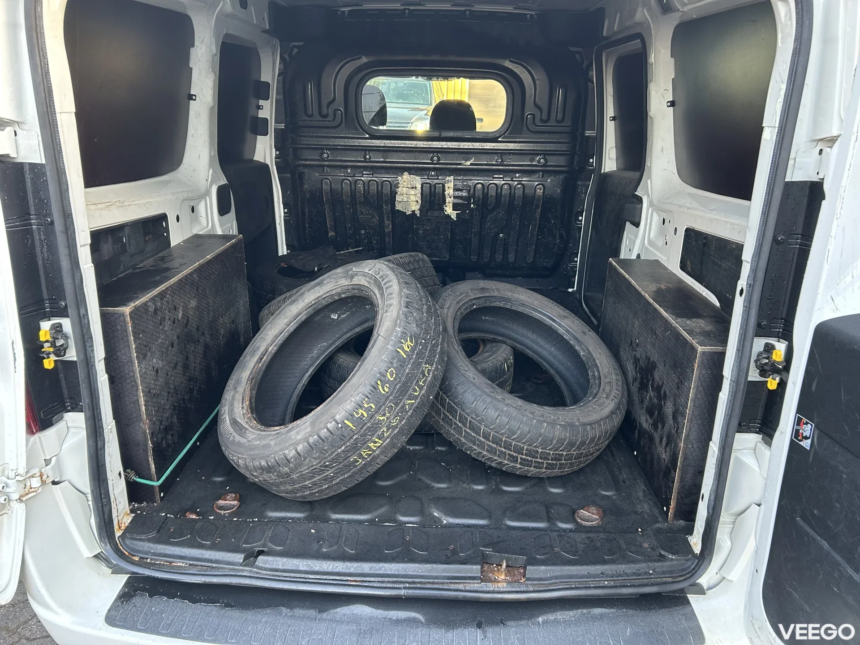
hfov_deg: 67.3
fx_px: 646
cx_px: 430
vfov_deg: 53.1
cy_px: 322
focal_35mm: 26
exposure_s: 1/98
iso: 125
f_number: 1.5
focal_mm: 5.7
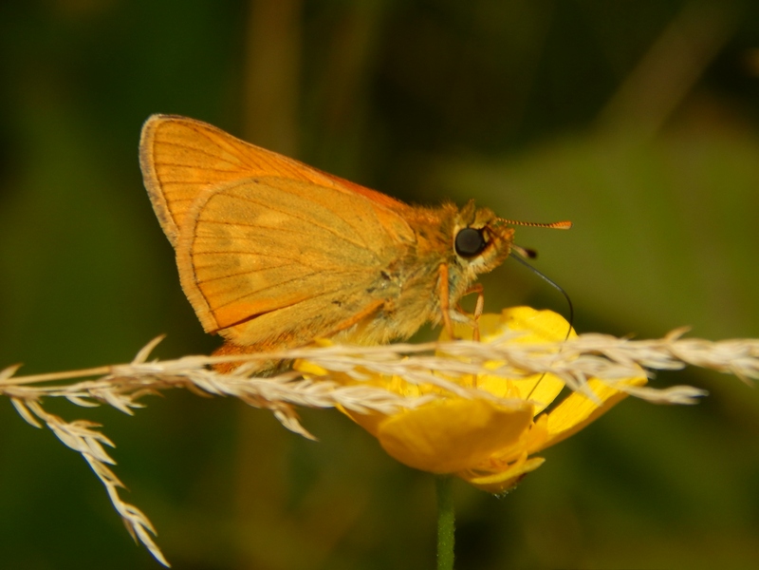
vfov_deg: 8.1
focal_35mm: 184
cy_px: 285
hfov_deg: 10.7
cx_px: 380
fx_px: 4034
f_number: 10.5
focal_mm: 32.8
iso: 125
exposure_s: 1/50
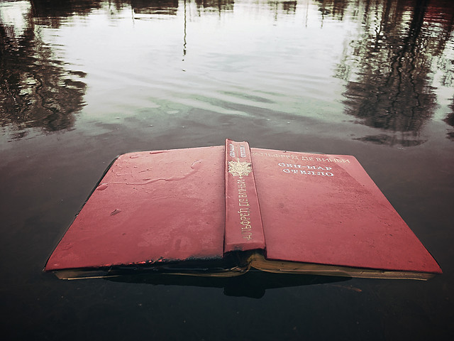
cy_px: 170
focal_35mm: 29
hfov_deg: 61.7
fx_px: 380
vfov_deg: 48.2
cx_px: 227
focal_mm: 4.15
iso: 25
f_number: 2.2
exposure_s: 1/680
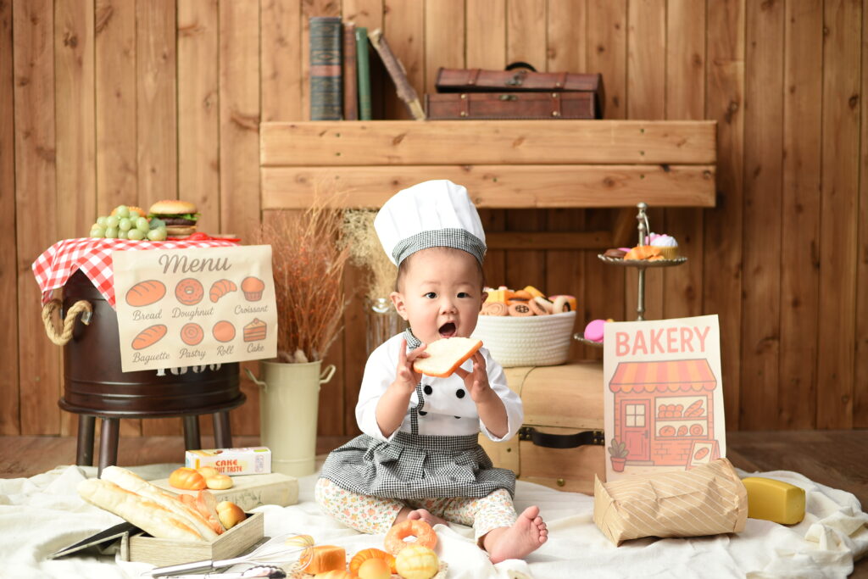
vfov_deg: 27.0
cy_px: 290
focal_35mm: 50
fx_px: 1206
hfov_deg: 39.6
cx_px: 434
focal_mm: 50
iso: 200
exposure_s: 1/160
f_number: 2.5
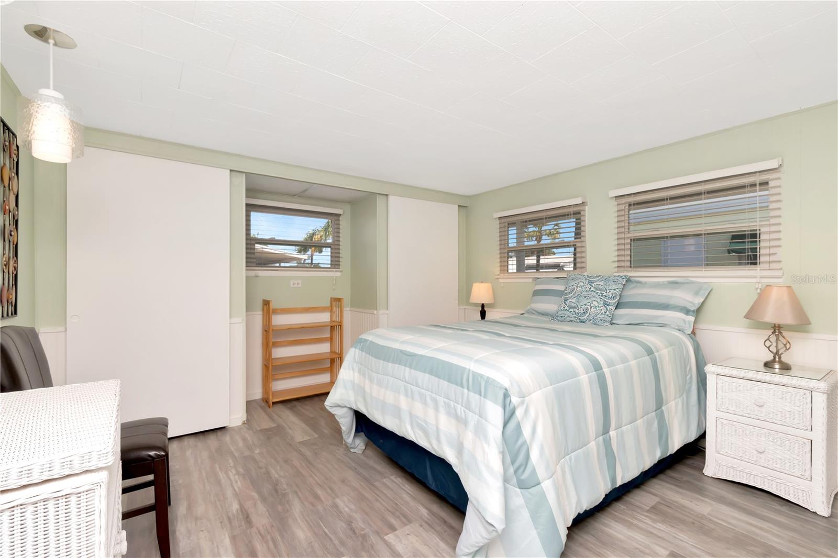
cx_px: 419
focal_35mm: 15
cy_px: 279
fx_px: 349
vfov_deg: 77.3
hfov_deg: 100.4
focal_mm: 10
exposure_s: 1/200
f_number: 13
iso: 500
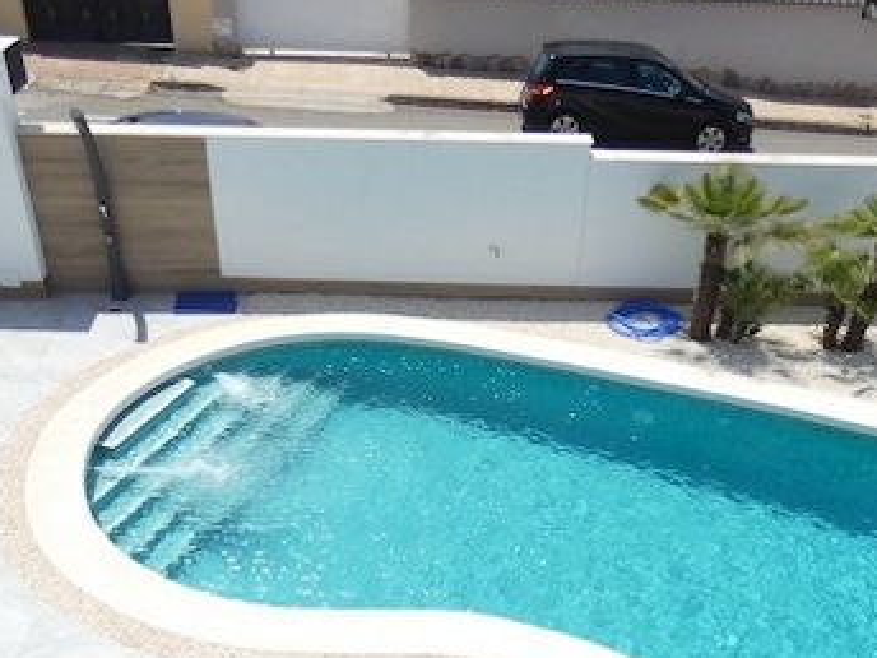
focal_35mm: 41
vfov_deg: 32.5
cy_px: 645
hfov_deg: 45.7
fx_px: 1039
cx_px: 468
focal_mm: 3.6
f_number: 2.8
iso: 80
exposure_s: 1/2000
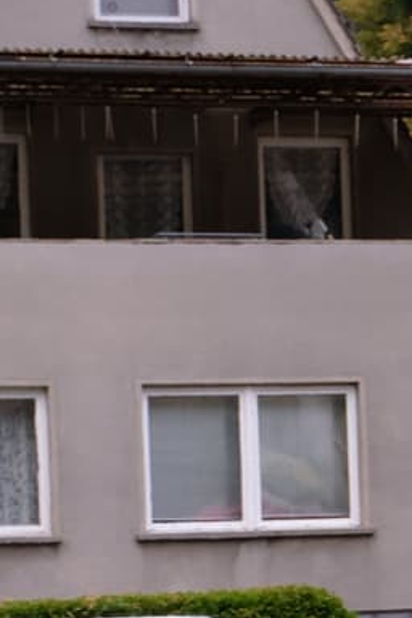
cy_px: 784
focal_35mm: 165
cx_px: 344
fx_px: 2832
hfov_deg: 8.3
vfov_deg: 12.1
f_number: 5
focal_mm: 34
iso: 800
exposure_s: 1/52
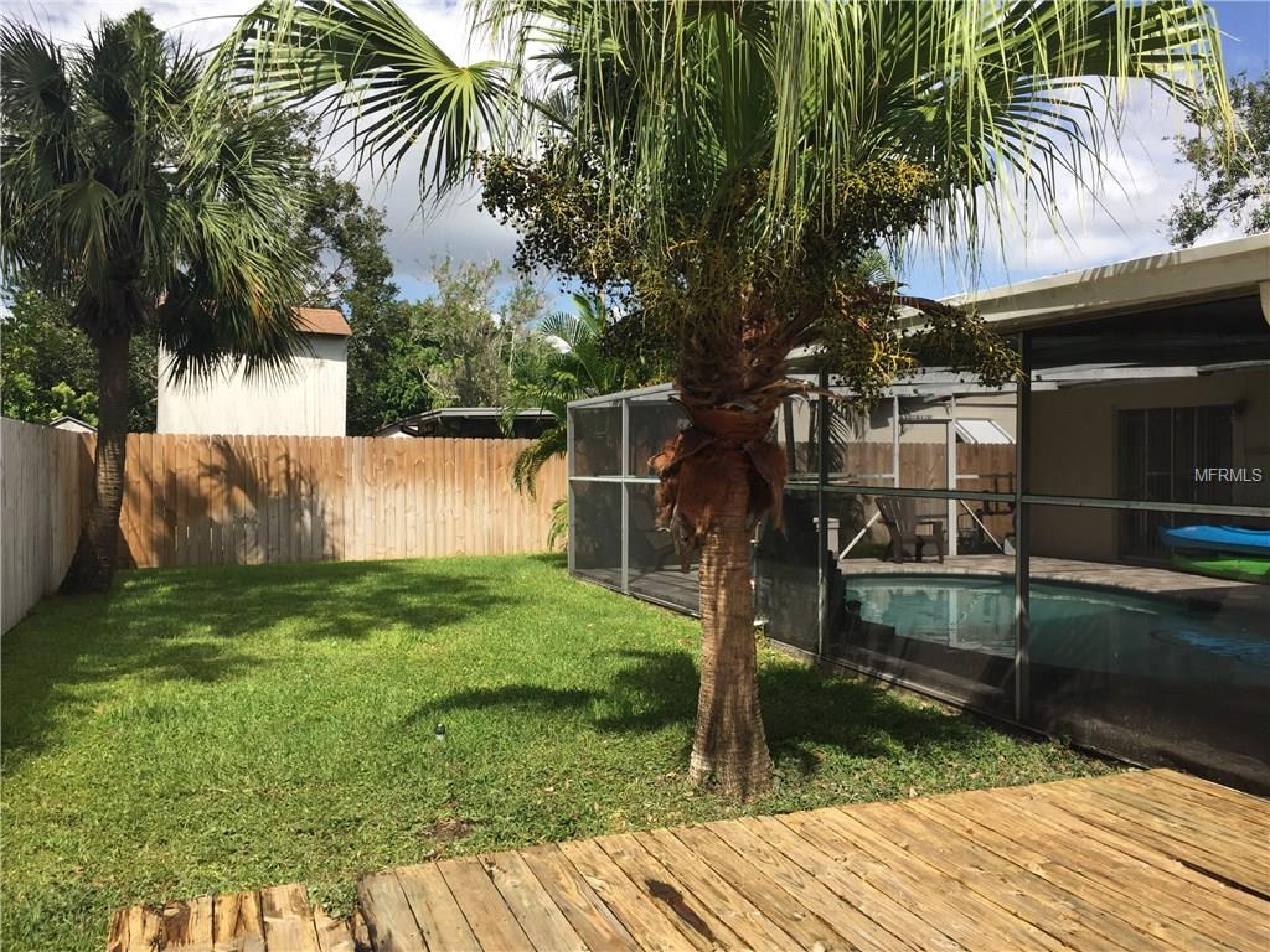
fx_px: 1064
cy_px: 476
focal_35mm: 29
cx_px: 635
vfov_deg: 48.2
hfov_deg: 61.7
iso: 32
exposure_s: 1/1721
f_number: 2.2
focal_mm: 4.15
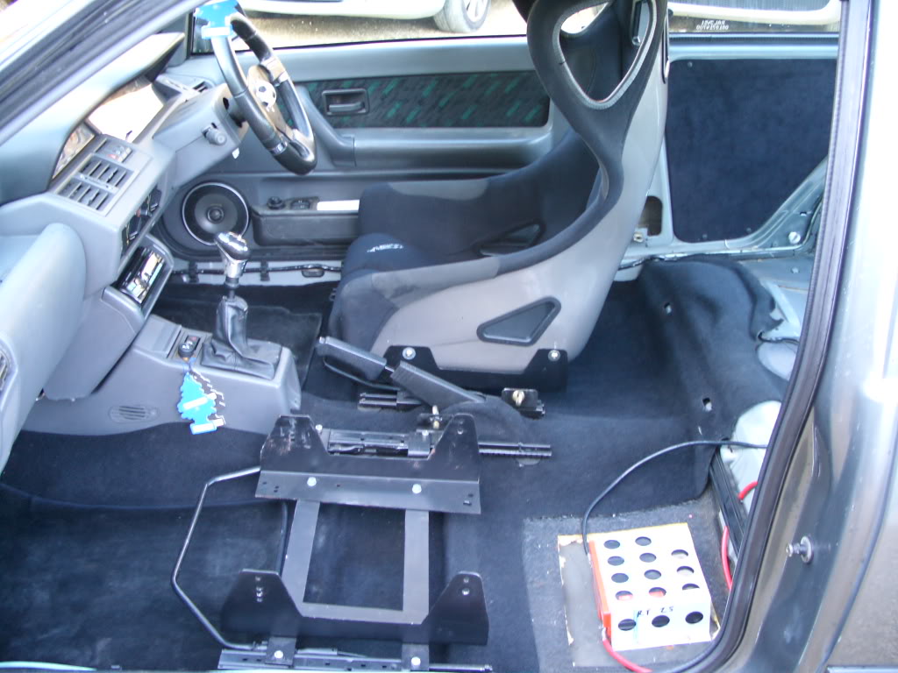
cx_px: 449
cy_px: 336
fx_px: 986
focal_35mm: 38
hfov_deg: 49.0
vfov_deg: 37.7
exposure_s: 1/5
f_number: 2.8
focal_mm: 7.8
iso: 50
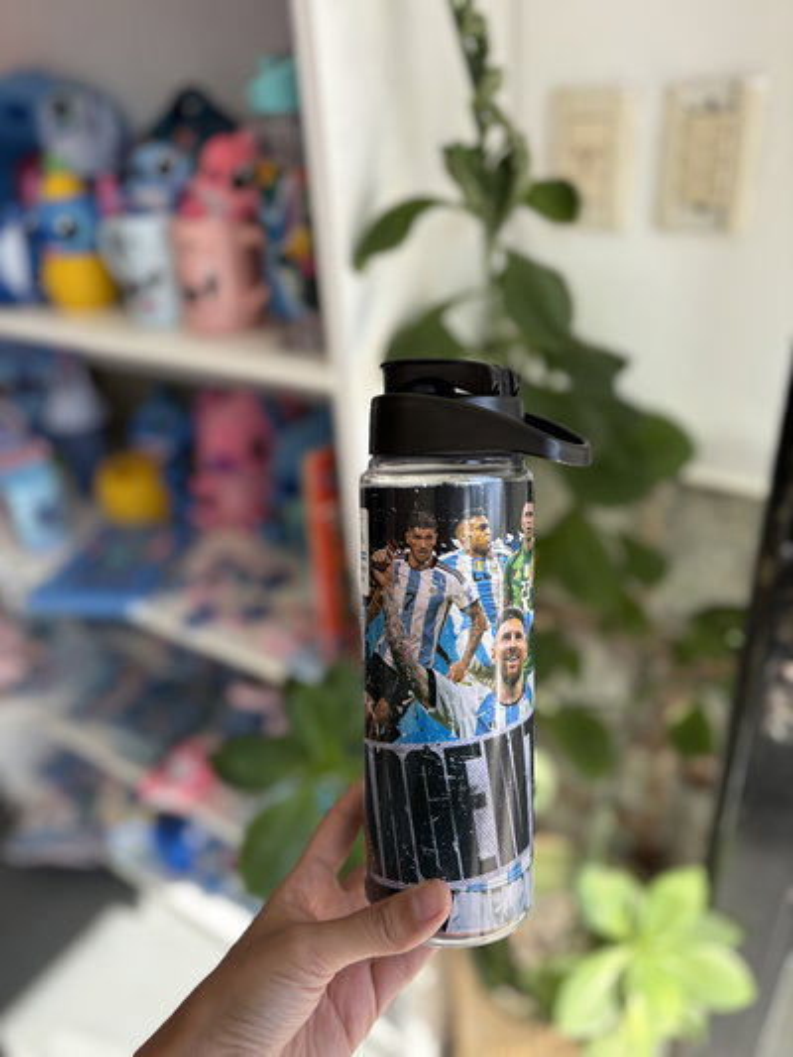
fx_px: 794
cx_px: 396
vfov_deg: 67.3
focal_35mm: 26
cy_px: 528
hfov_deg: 53.1
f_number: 1.6
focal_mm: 5.96
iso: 50
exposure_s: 1/596
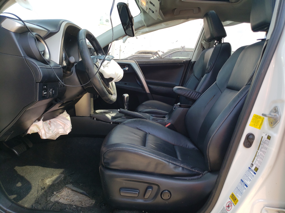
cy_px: 106
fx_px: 214
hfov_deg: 67.3
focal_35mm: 26
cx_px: 142
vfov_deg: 53.1
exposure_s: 1/385
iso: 50
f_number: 1.5
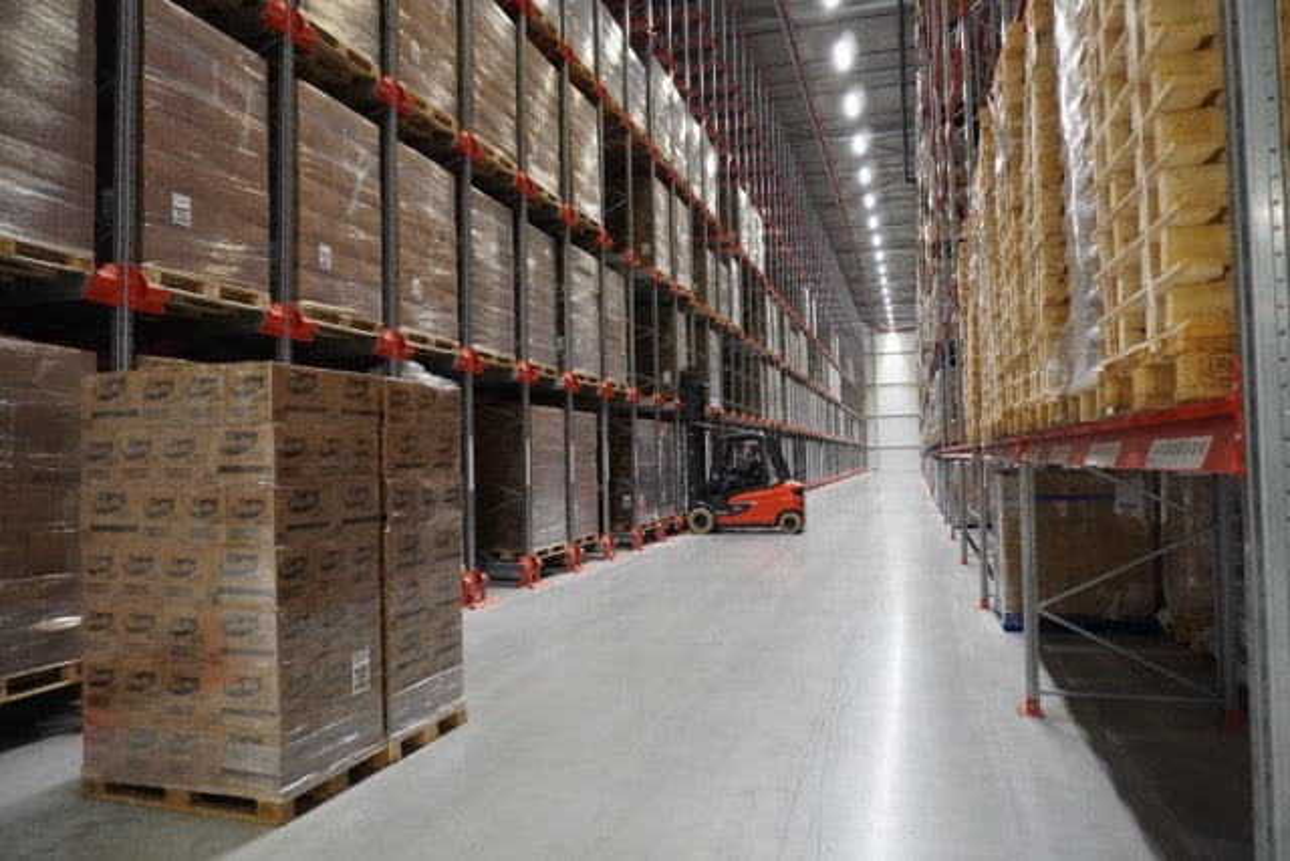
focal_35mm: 24
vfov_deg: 53.2
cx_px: 645
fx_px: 860
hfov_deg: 73.7
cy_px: 430
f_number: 3.5
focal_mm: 16
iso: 3200
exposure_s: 1/160
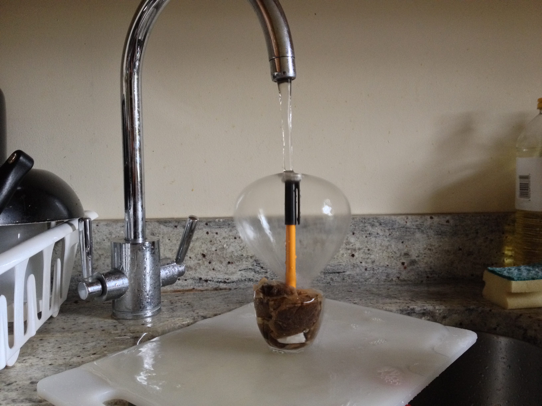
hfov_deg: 52.6
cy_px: 203
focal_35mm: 35
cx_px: 271
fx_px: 548
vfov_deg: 40.7
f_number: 2.4
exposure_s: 1/20
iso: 250
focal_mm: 4.28
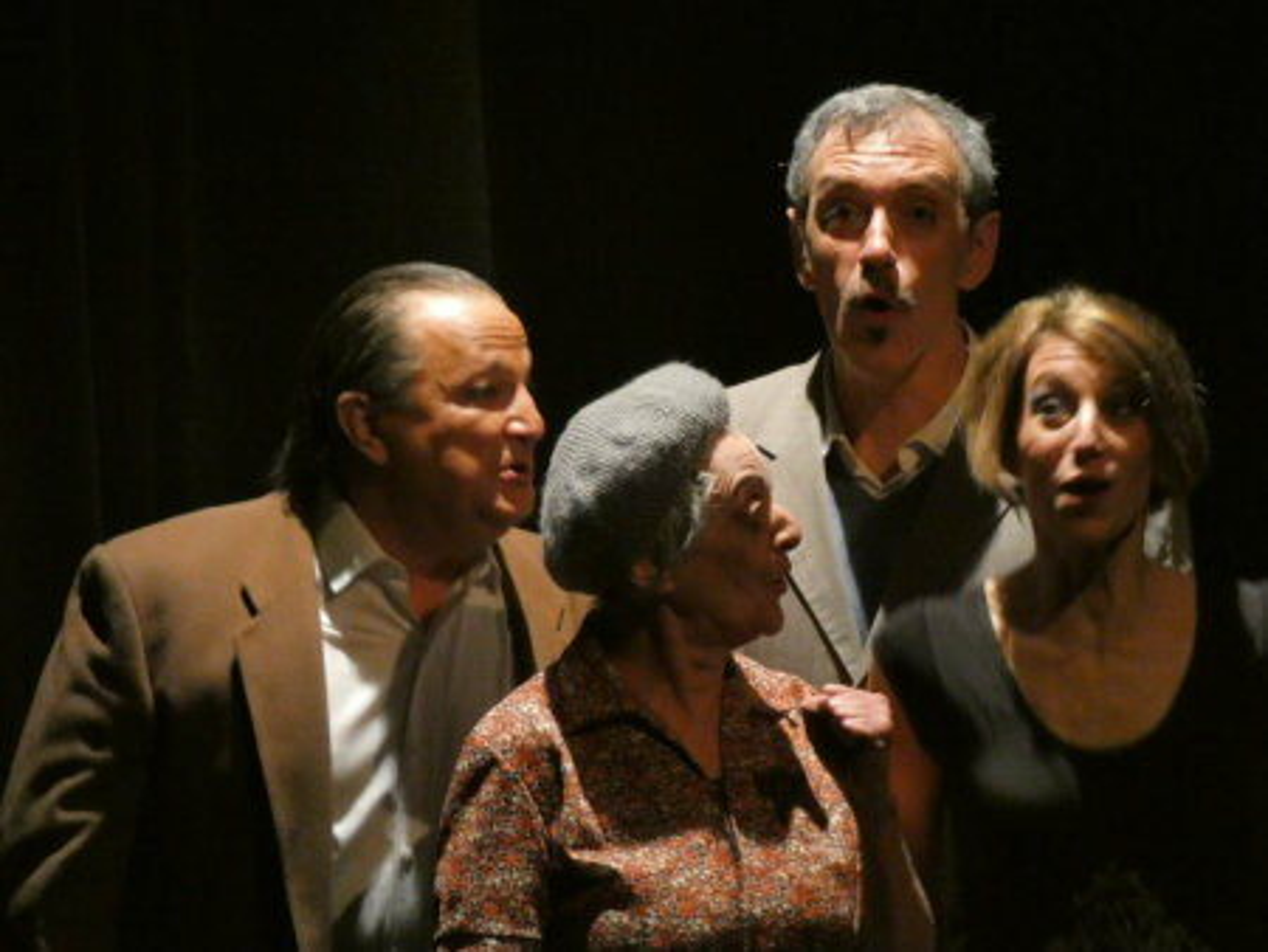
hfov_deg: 7.2
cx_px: 634
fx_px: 10042
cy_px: 476
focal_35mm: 274
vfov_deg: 5.4
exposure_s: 1/60
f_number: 5.5
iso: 1600
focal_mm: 49.1
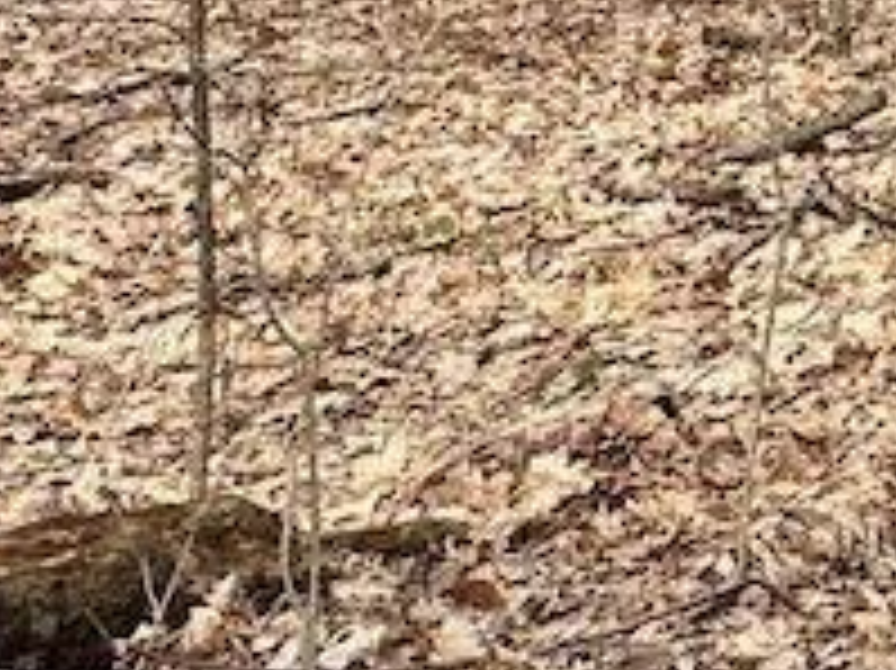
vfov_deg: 13.9
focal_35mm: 90
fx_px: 2328
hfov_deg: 16.4
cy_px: -666
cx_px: 1810
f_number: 2.2
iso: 40
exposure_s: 1/1182
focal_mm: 2.22
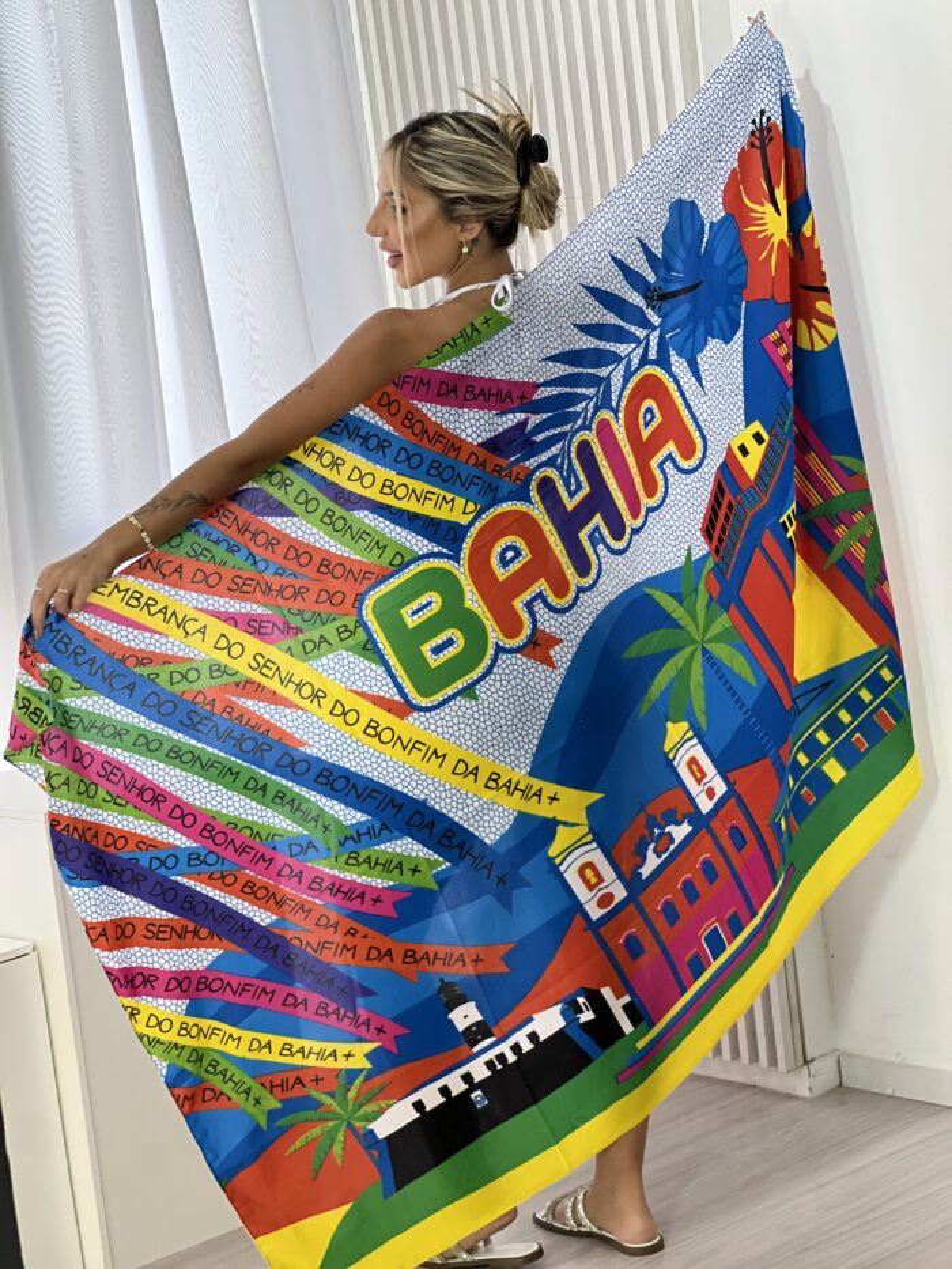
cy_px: 634
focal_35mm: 77
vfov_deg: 25.3
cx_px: 476
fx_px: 2823
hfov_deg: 19.1
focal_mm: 9
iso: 100
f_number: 2.8
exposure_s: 1/120
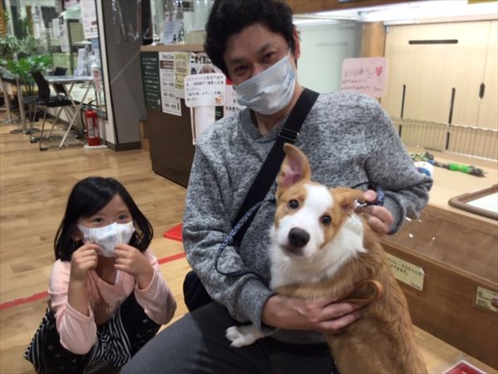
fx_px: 446
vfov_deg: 45.4
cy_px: 187
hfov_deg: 58.4
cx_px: 249
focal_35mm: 31
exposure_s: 1/30
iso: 50
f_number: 2.4
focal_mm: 3.3
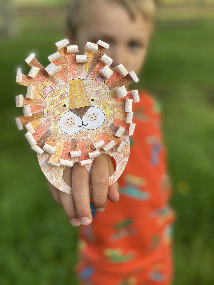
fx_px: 429
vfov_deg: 36.8
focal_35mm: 52
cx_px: 107
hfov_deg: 28.0
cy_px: 142
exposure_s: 1/122
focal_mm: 6
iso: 64
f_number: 2
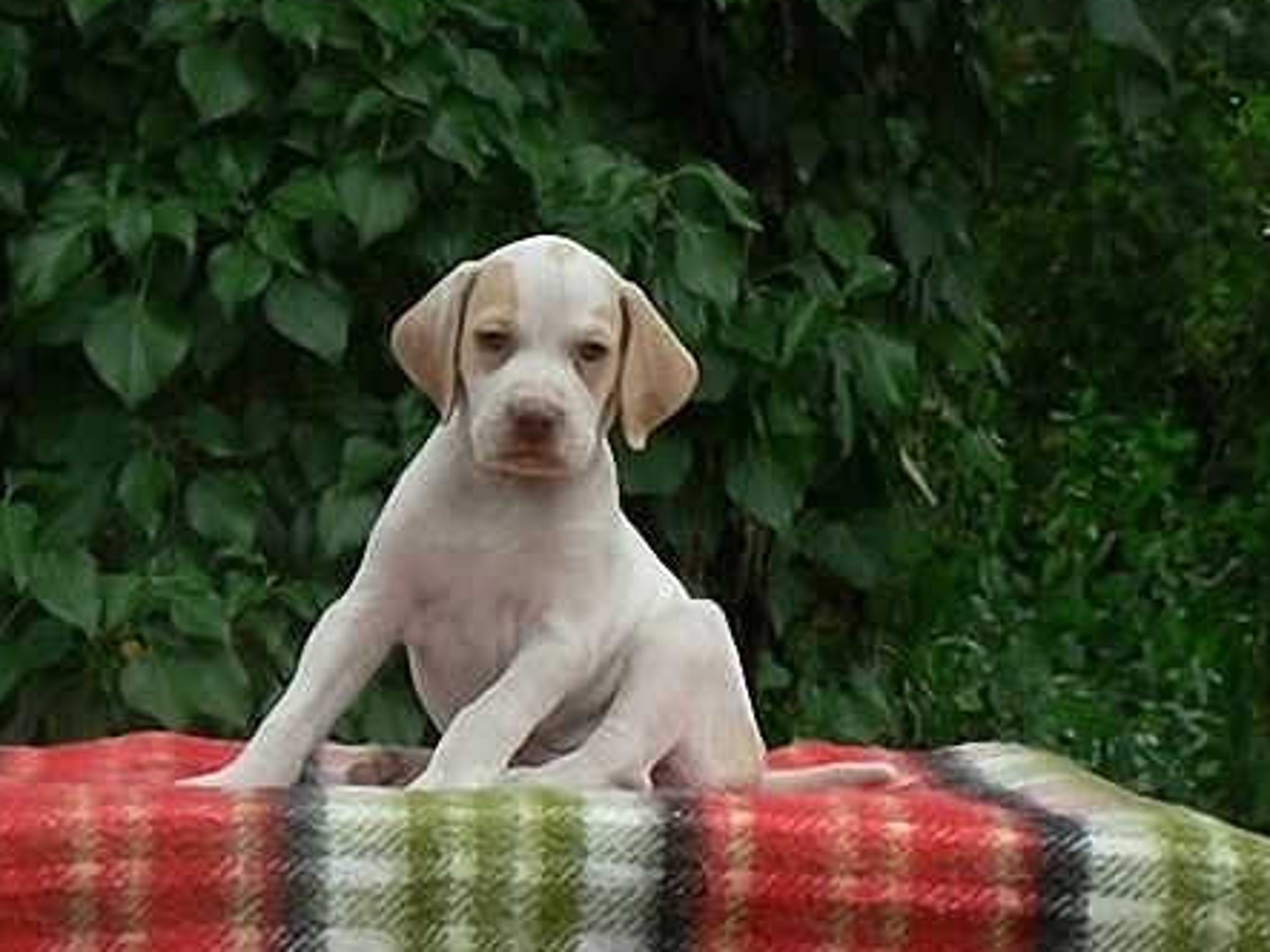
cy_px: 553
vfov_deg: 10.4
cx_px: 634
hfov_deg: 13.8
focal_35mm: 143
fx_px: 5245
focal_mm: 16.5
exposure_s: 1/125
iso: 80
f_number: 3.2
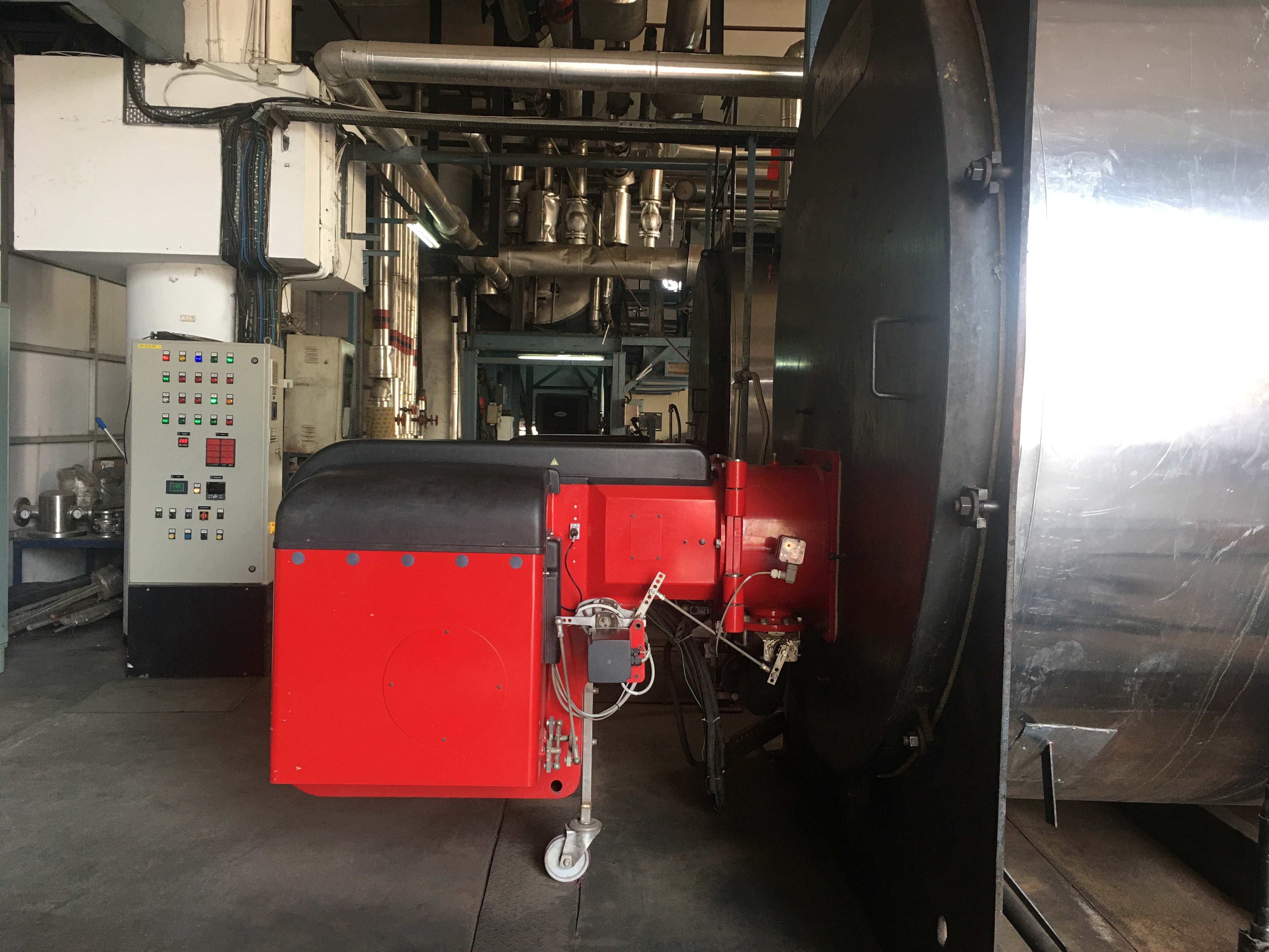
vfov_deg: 48.2
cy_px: 476
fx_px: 1063
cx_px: 634
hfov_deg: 61.7
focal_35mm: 29
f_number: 2.2
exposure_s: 1/33
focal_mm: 4.15
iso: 50
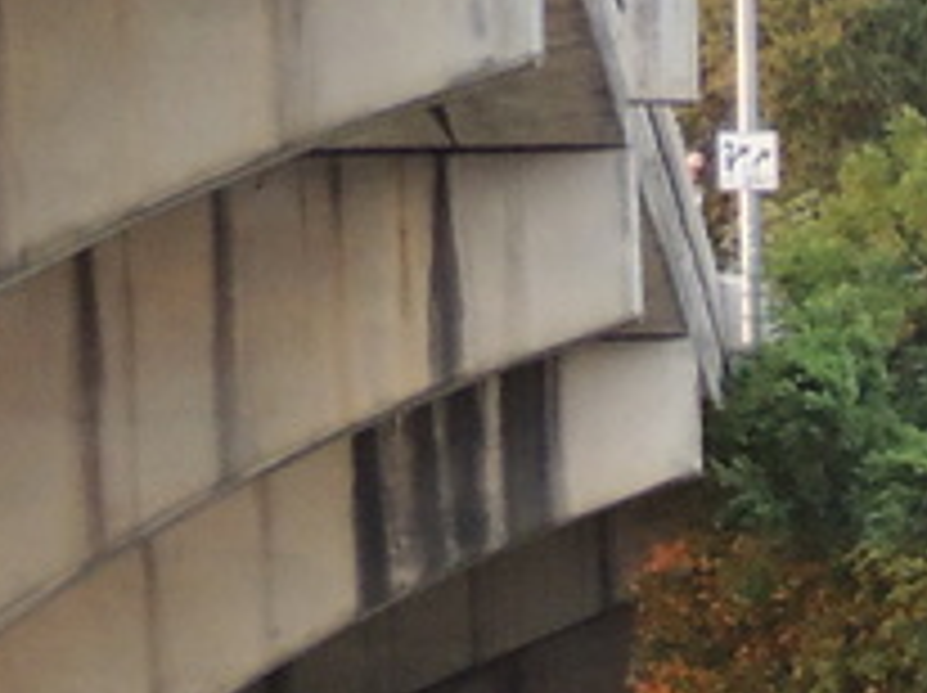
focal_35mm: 622
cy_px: 1634
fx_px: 16637
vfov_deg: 2.4
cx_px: 2560
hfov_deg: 3.1
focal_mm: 17.8
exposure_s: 1/50
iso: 400
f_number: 4.1
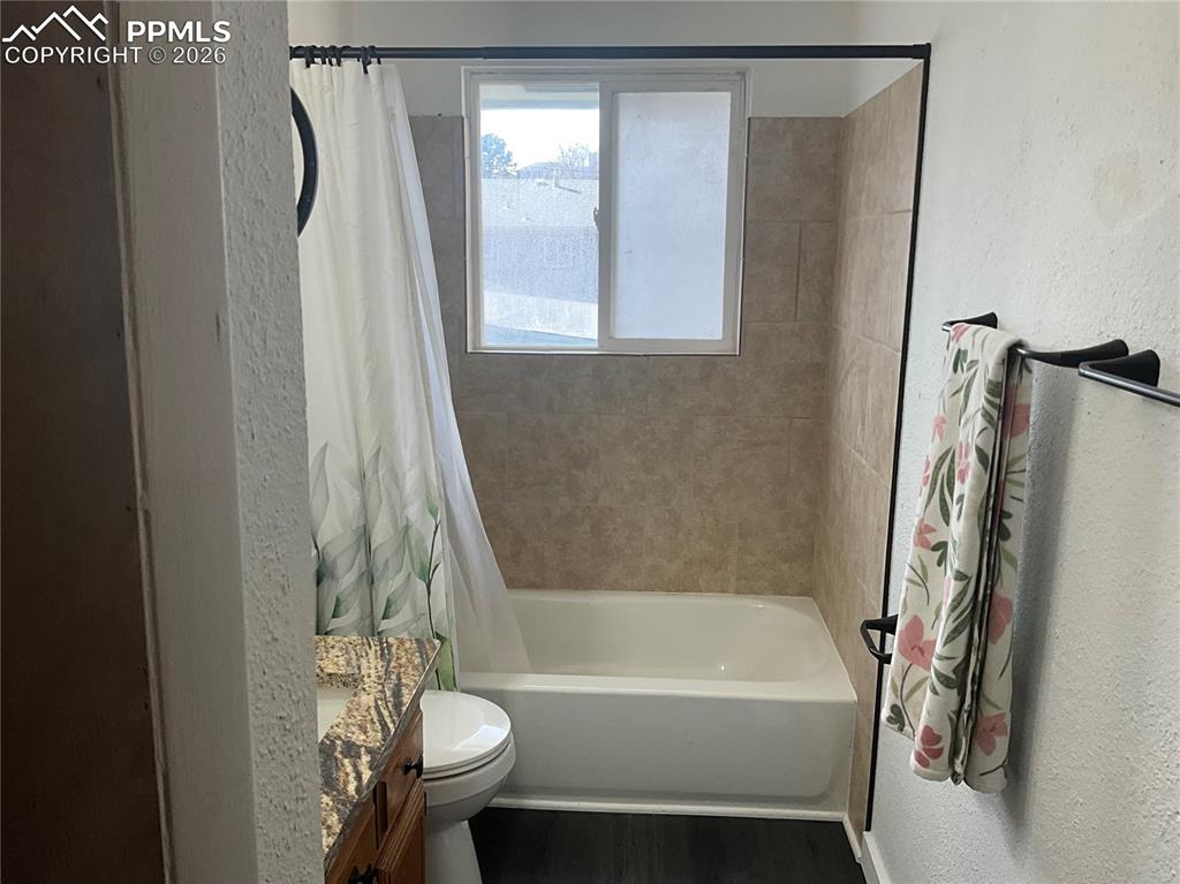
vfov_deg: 48.2
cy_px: 442
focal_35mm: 29
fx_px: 988
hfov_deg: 61.7
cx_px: 590
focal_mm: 3
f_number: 1.8
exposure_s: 1/120
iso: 50
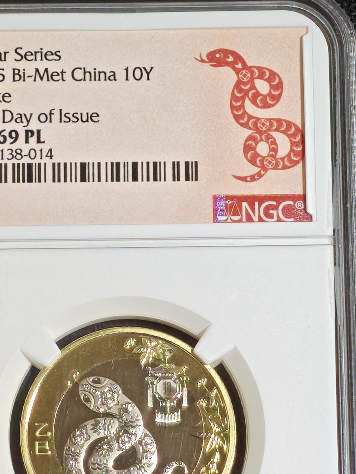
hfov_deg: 7.6
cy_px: 320
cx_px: 140
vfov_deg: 10.1
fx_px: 2674
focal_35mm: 195
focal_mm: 4.94
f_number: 1.5
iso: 50
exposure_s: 1/469
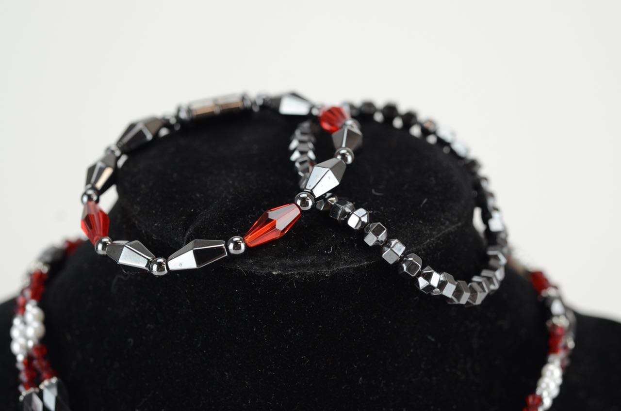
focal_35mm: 90
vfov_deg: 15.1
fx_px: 1549
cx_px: 310
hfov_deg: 22.7
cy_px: 206
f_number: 6.3
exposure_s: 1/125
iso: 640
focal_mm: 60
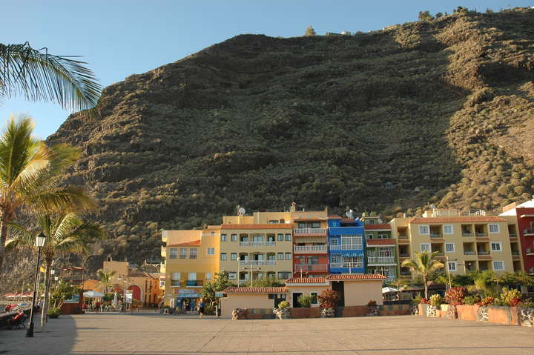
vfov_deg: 47.9
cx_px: 267
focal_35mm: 27
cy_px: 178
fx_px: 400
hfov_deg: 67.4
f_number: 6.3
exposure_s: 1/160
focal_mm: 18
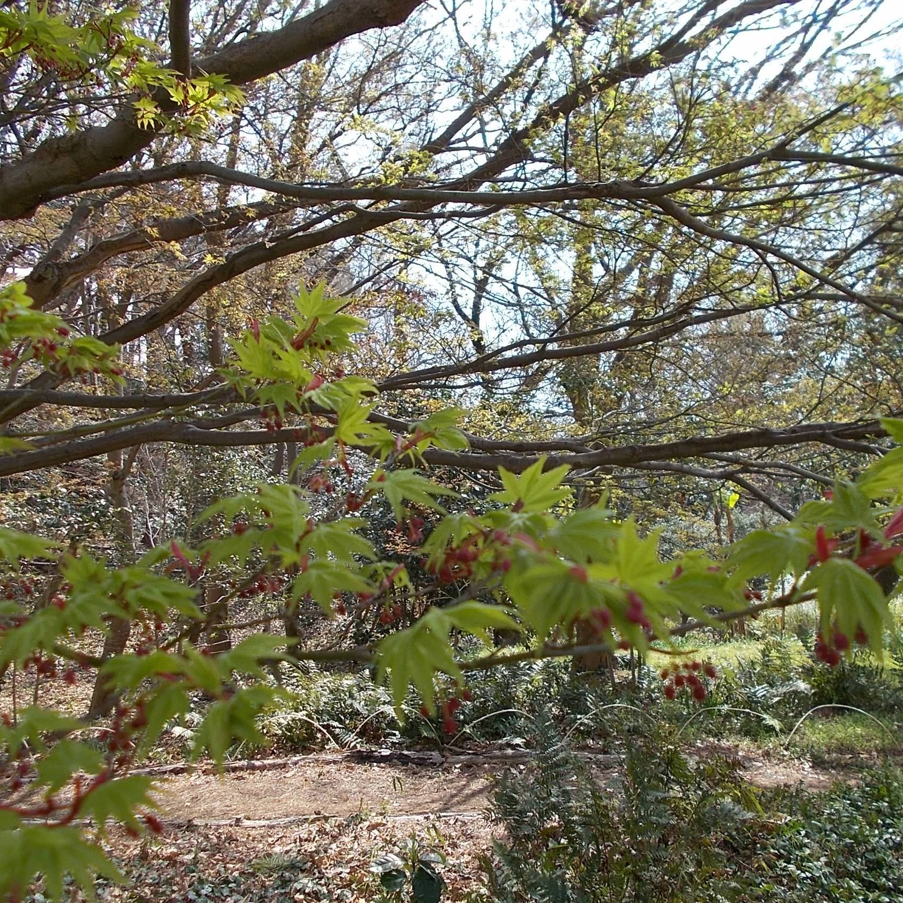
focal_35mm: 31
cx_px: 469
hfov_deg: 52.5
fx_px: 915
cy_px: 454
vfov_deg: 52.5
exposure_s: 1/320
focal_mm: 4.6
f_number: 3.2
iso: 80
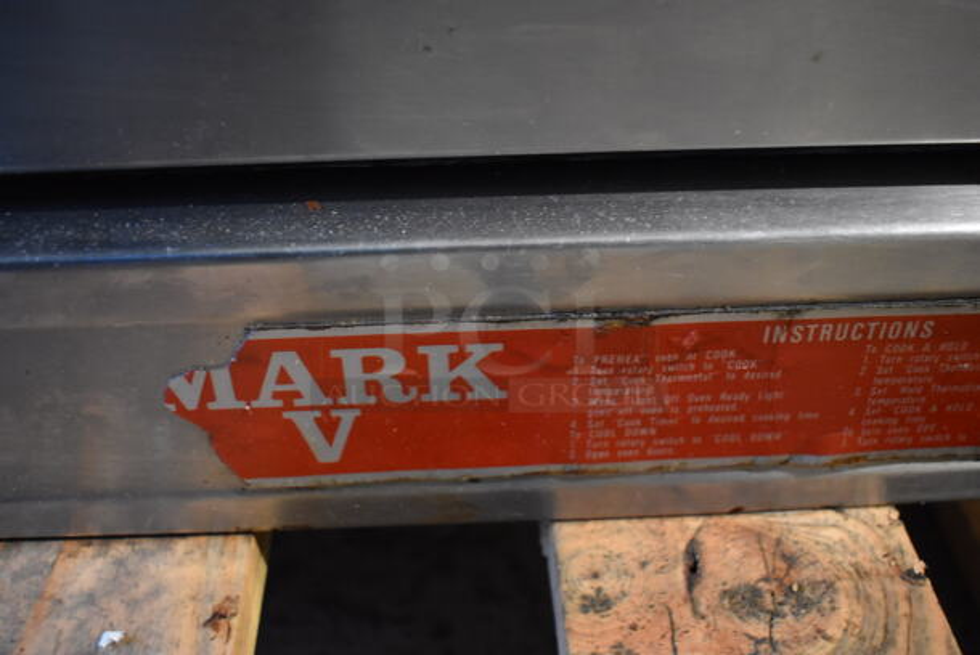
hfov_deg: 49.5
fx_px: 1063
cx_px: 490
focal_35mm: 39
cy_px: 328
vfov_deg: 34.3
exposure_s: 1/60
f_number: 4
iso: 3200
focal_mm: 26
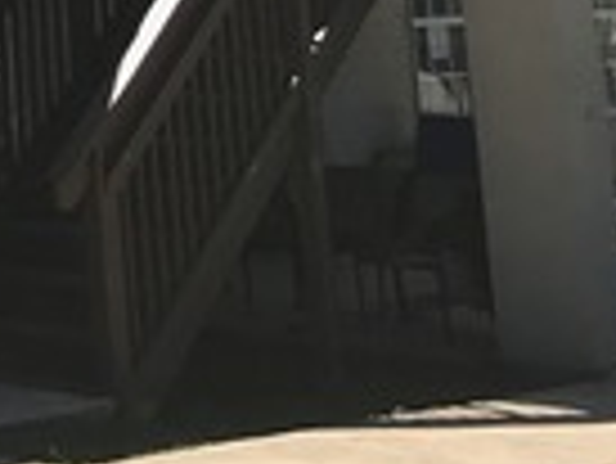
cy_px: -410
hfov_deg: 12.6
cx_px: -719
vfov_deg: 10.6
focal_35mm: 131
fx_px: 2333
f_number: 1.8
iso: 20
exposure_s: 1/1996
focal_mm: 3.99
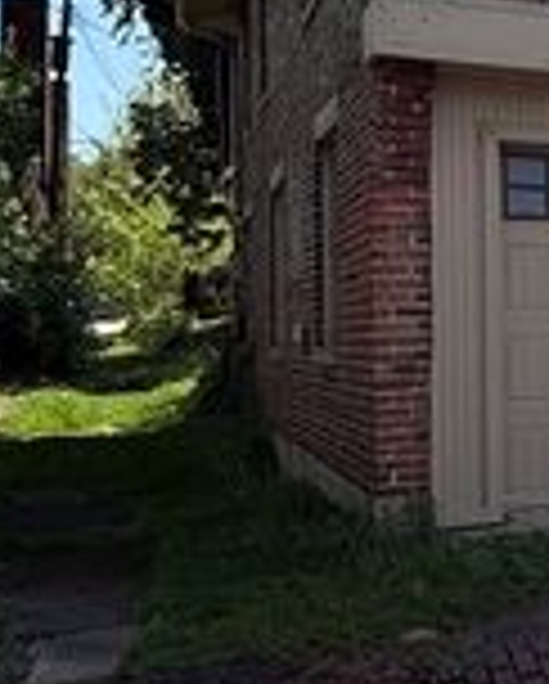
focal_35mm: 60
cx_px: 734
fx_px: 1216
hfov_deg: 22.5
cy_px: 299
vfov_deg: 31.4
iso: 64
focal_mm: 2.22
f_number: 2.2
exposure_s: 1/1368
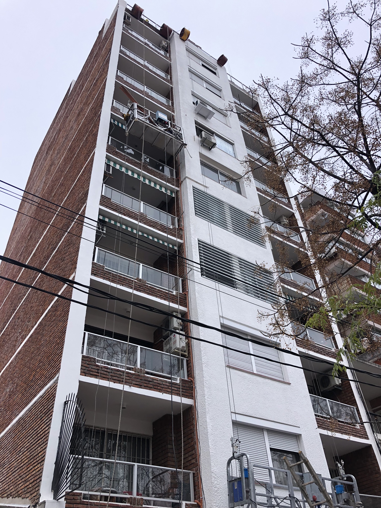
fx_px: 411
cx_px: 190
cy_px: 254
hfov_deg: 49.7
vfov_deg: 63.4
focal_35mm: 28
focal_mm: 3.99
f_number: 1.8
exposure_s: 1/585
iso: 20
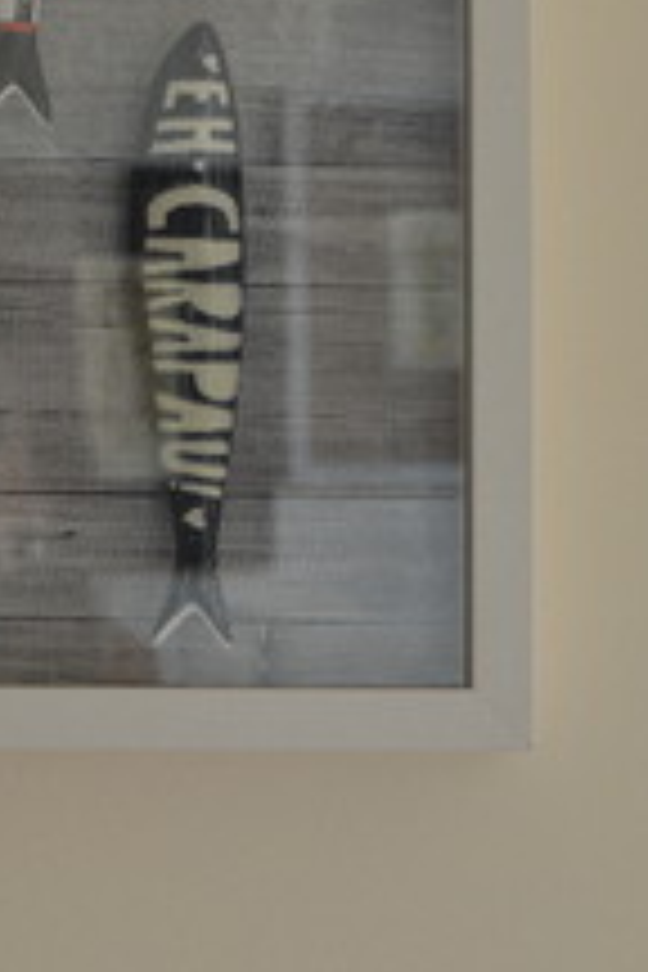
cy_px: 158
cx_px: -20
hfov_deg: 10.9
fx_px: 3375
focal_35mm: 125
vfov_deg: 16.2
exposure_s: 1/100
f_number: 4
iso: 400
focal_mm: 36
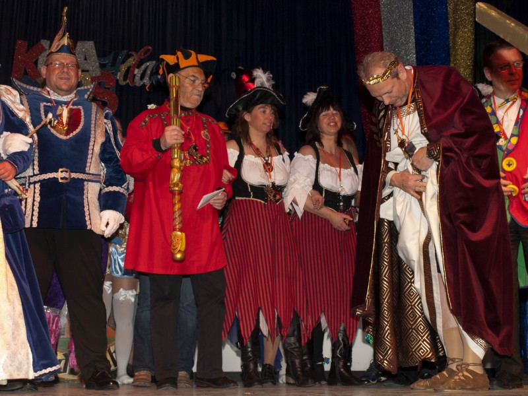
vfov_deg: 32.9
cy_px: 198
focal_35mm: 44
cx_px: 264
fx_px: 671
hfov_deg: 42.9
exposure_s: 1/40
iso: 100
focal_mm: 22
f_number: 4.5
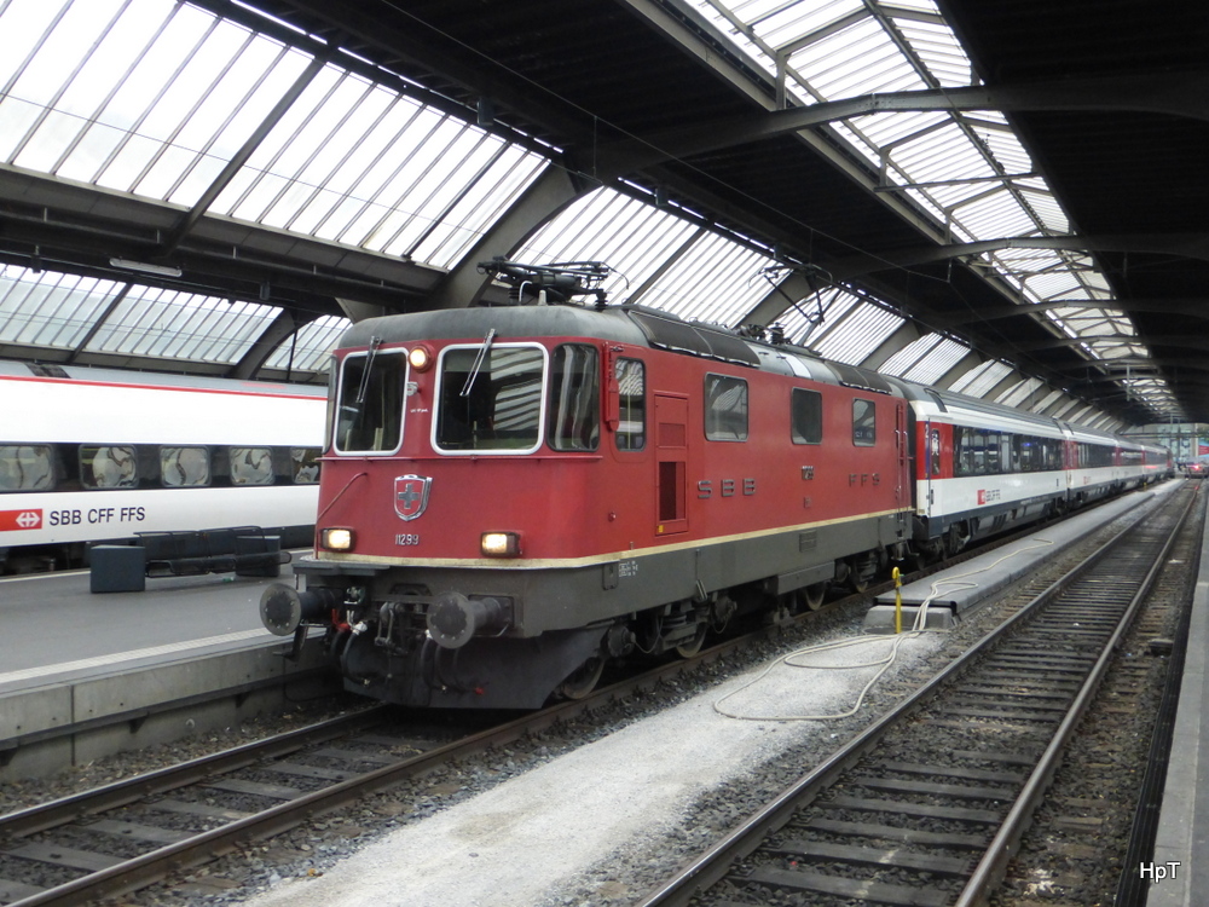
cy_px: 454
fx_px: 1222
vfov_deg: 40.7
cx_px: 604
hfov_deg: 52.6
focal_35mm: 35
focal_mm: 6.1
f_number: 3.7
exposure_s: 1/60
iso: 400
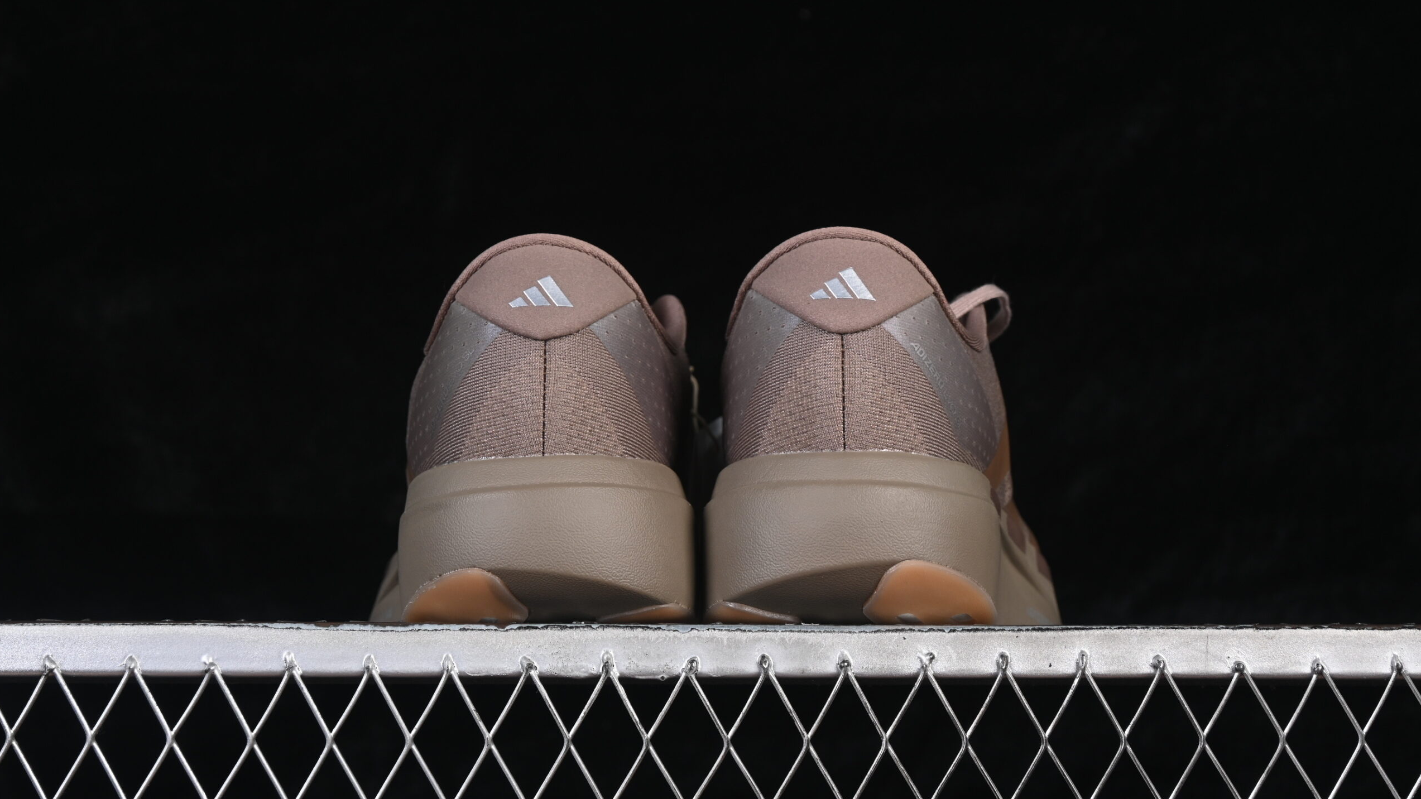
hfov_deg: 26.9
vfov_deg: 15.3
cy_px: 326
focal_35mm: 79
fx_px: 2977
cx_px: 709
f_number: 7.1
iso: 160
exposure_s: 1/60
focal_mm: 50
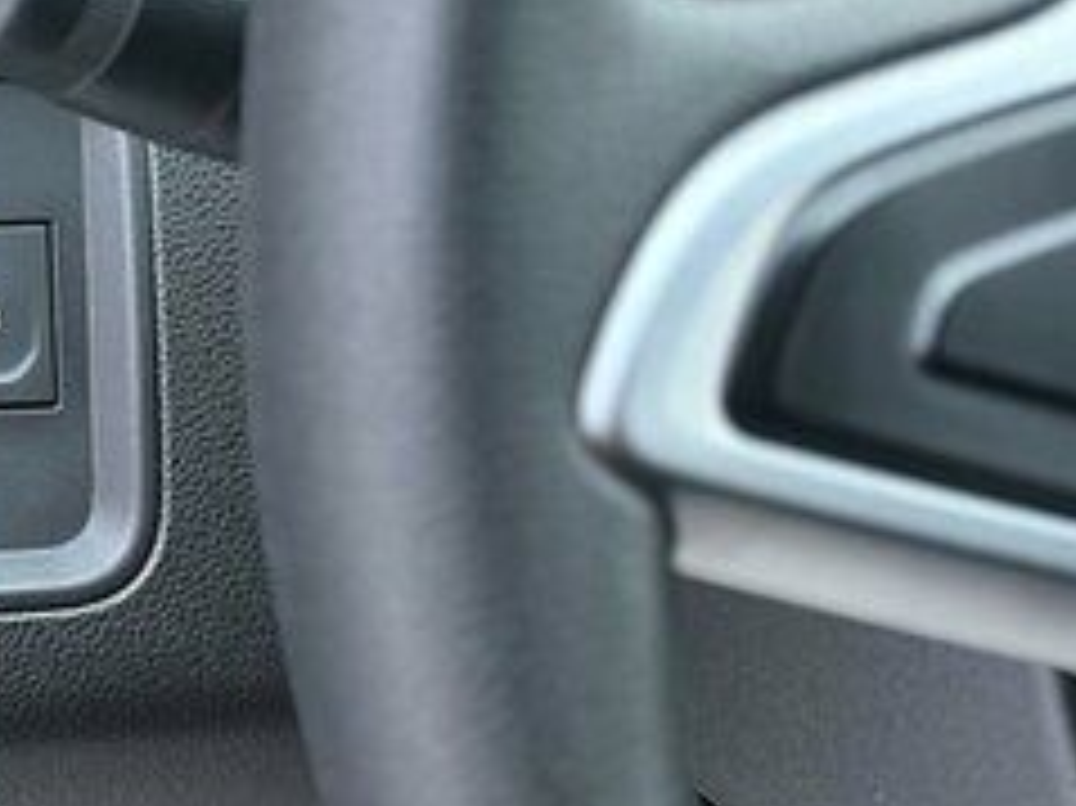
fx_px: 3418
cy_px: 329
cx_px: -54
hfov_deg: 17.4
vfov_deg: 13.4
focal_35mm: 110
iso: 320
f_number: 1.78
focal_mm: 6.76
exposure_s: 1/40
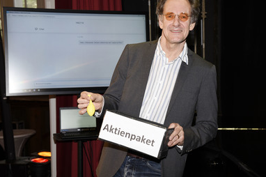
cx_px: 144
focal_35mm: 65
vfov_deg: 20.9
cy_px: 82
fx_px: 480
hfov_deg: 31.0
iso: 400
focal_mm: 55
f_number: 6.3
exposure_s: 1/125
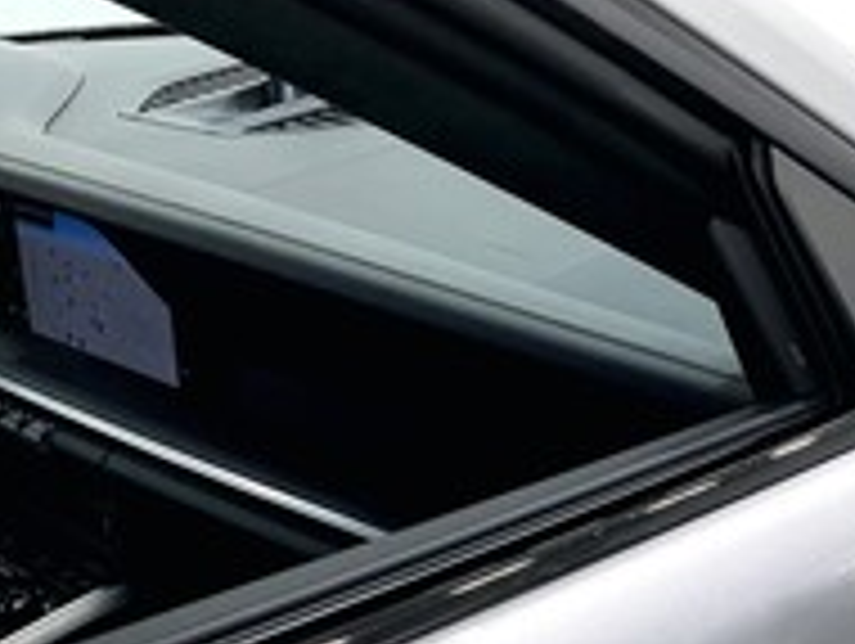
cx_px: 783
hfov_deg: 28.9
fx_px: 1583
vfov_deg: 22.4
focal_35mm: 64
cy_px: 574
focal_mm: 3
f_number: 1.8
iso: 16
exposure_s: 1/122
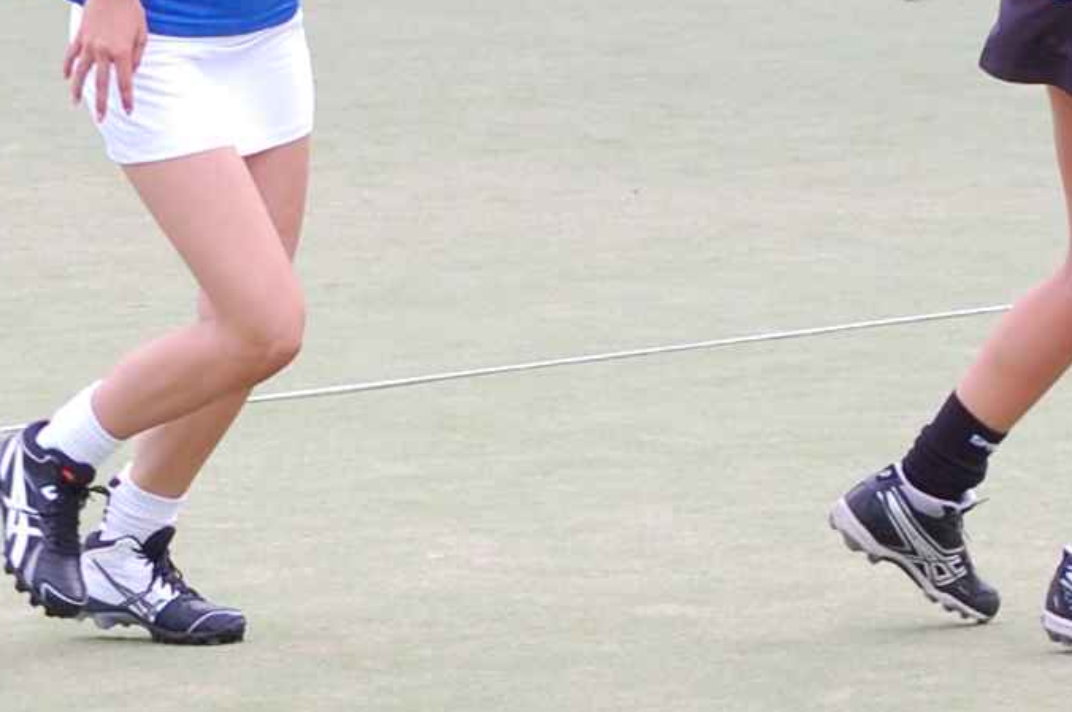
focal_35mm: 183
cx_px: 542
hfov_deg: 11.2
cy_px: -12
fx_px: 5446
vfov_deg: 7.4
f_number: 5.6
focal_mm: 55
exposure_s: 1/500
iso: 400
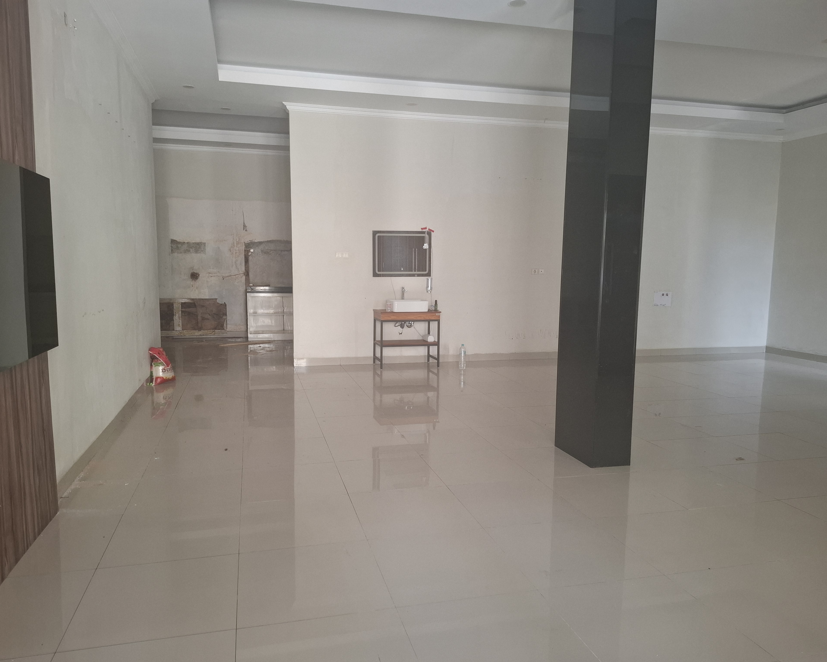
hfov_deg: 70.3
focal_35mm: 24
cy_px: 331
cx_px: 396
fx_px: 587
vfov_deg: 58.8
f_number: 1.8
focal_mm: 5.54
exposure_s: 1/50
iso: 200
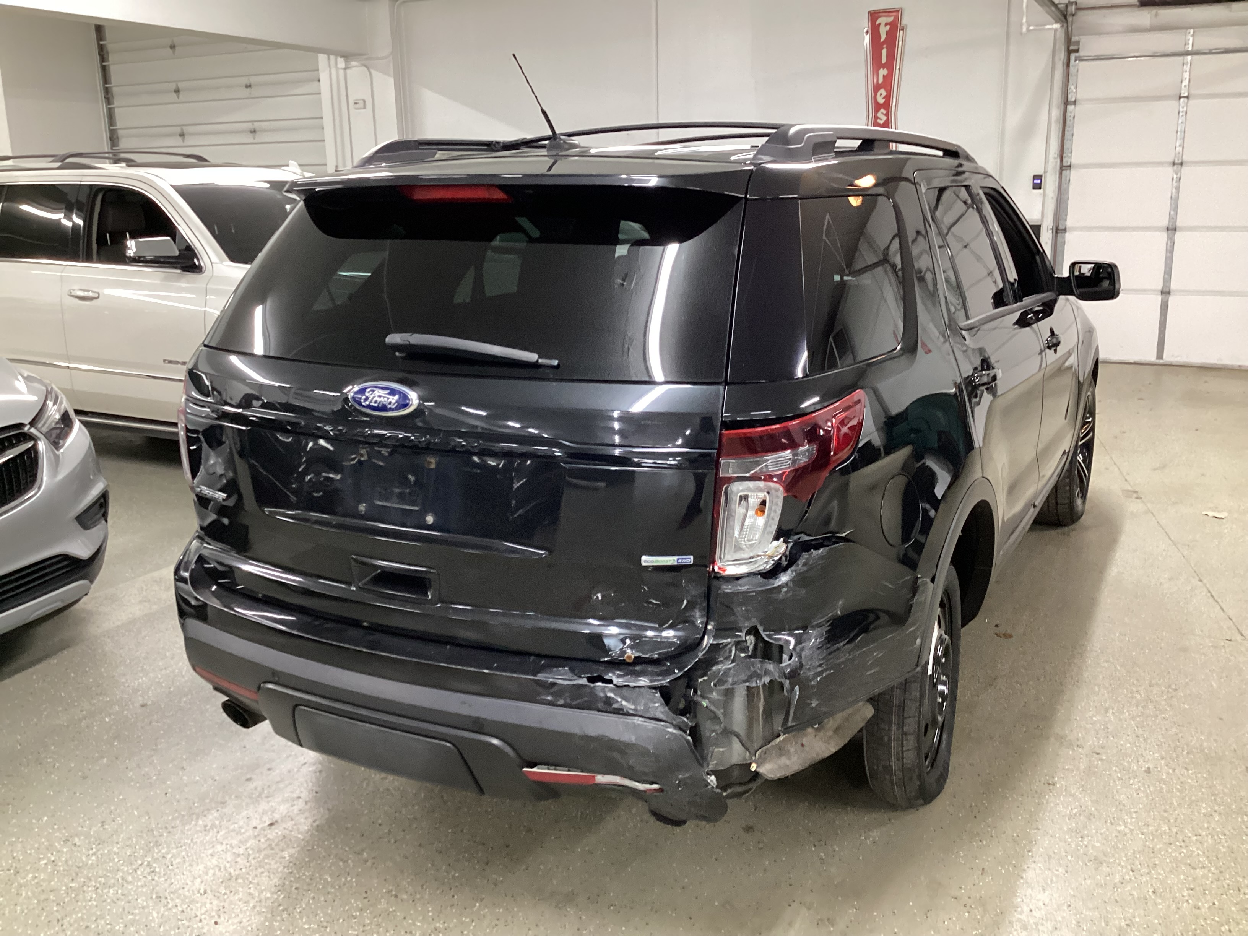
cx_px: 624
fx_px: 1118
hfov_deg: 58.4
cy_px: 468
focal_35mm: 31
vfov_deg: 45.4
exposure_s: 1/33
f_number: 2.4
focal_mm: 3.3
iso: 320
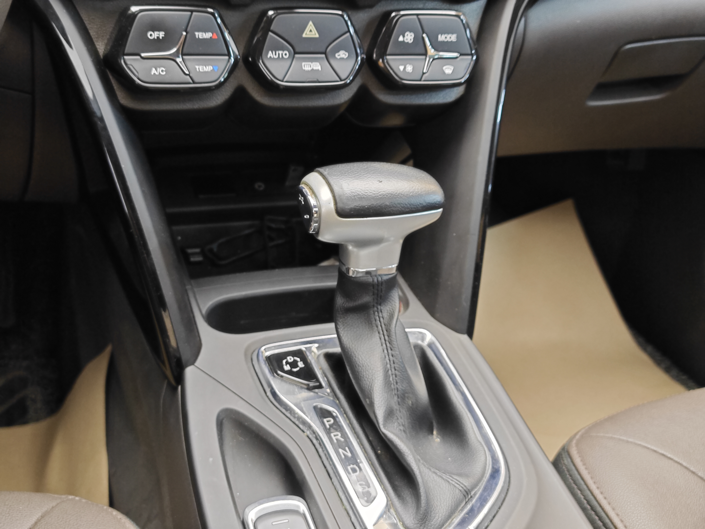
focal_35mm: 46
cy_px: 264
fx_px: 937
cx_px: 352
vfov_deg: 31.5
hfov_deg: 41.2
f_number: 1.9
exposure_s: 1/25
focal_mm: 8.7
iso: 500
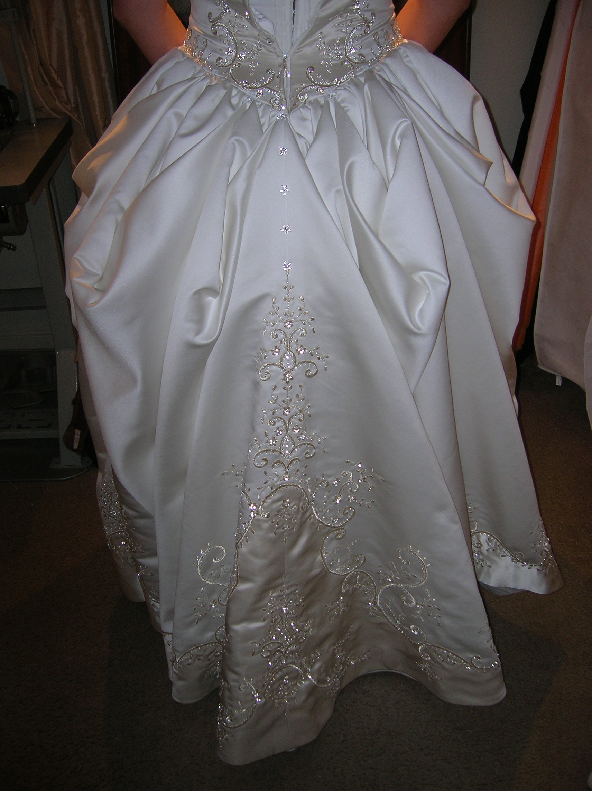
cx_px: 296
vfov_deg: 54.0
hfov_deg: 41.7
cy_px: 396
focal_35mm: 34
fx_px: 776
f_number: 2.9
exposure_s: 1/60.1
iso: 50
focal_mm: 5.7
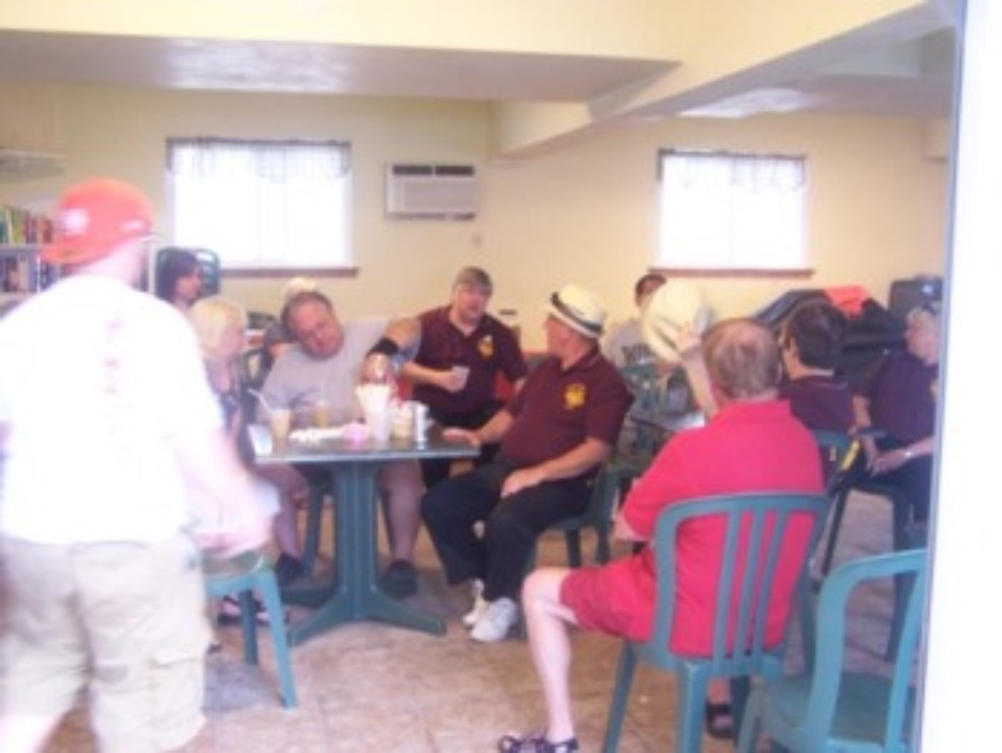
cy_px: 376
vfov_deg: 37.8
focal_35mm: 38
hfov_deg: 48.9
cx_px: 501
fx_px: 1101
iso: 140
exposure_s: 1/8
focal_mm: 6.3
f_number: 2.8
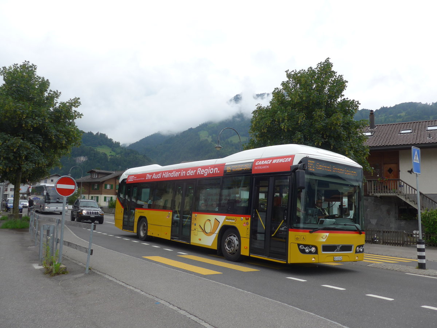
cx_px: 218
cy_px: 164
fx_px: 366
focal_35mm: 29
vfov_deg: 48.2
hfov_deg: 61.7
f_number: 2.8
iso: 80
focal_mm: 6
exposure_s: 1/640
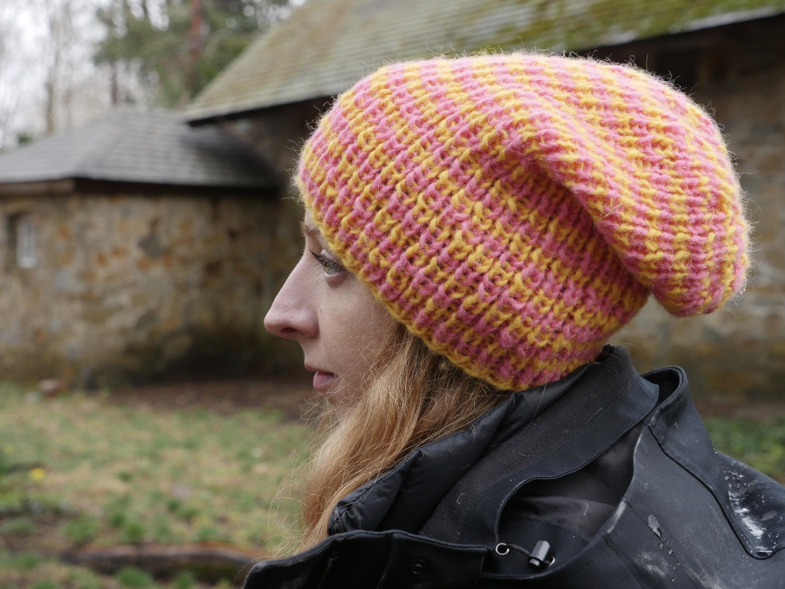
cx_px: 392
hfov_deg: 36.8
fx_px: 1179
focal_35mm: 52
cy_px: 294
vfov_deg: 28.0
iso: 800
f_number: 4
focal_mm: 26
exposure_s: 1/160
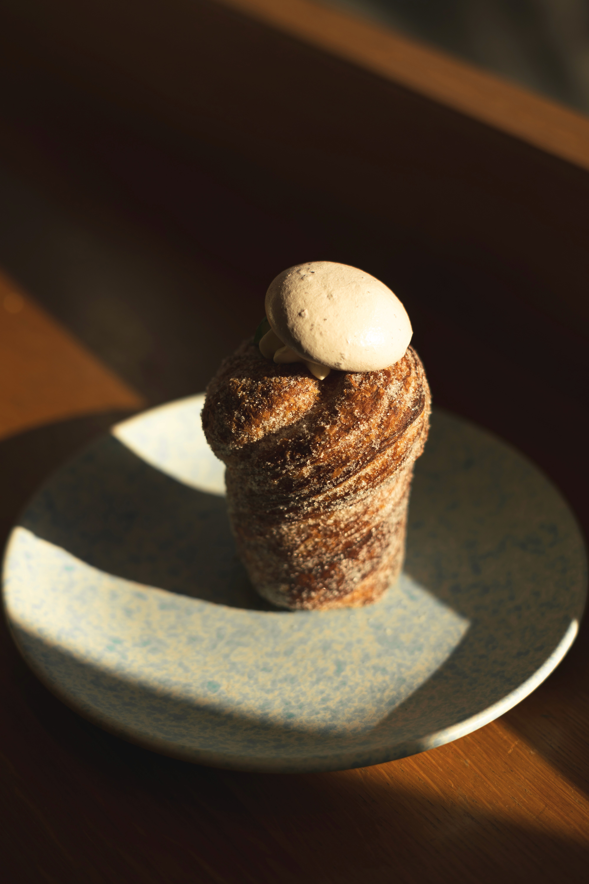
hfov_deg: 27.0
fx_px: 1227
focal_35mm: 50
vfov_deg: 39.6
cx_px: 294
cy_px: 442
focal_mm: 50
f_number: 2.8
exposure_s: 1/1600
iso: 100
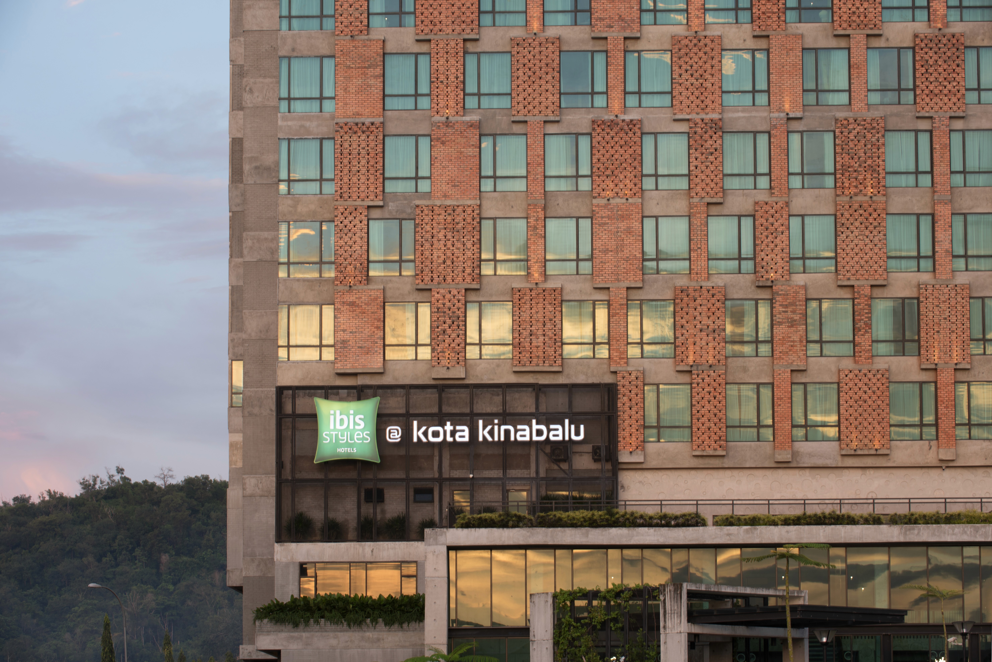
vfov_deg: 13.4
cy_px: 331
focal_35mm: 102
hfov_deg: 20.0
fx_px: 2812
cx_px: 496
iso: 100
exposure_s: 1/4
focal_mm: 102
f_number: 11
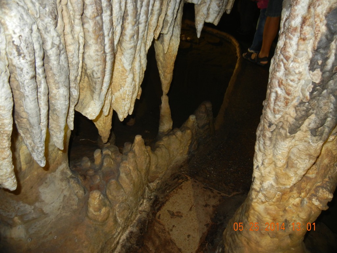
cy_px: 126
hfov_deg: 60.0
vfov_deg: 46.8
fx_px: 292
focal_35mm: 30
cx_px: 168
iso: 200
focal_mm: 5.4
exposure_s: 1/30
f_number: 3.5
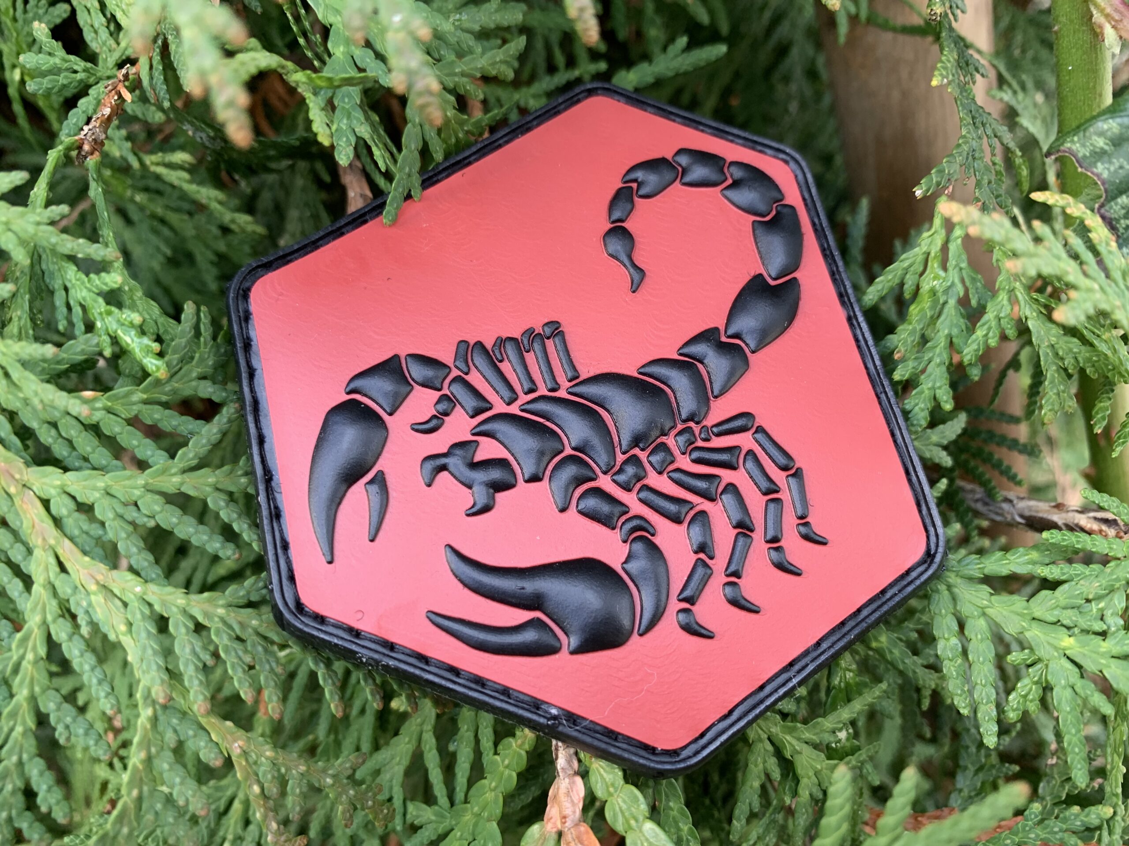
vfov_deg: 53.1
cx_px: 564
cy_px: 423
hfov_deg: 67.3
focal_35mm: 26
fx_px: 848
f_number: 1.8
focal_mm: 4.25
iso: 64
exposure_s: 1/121
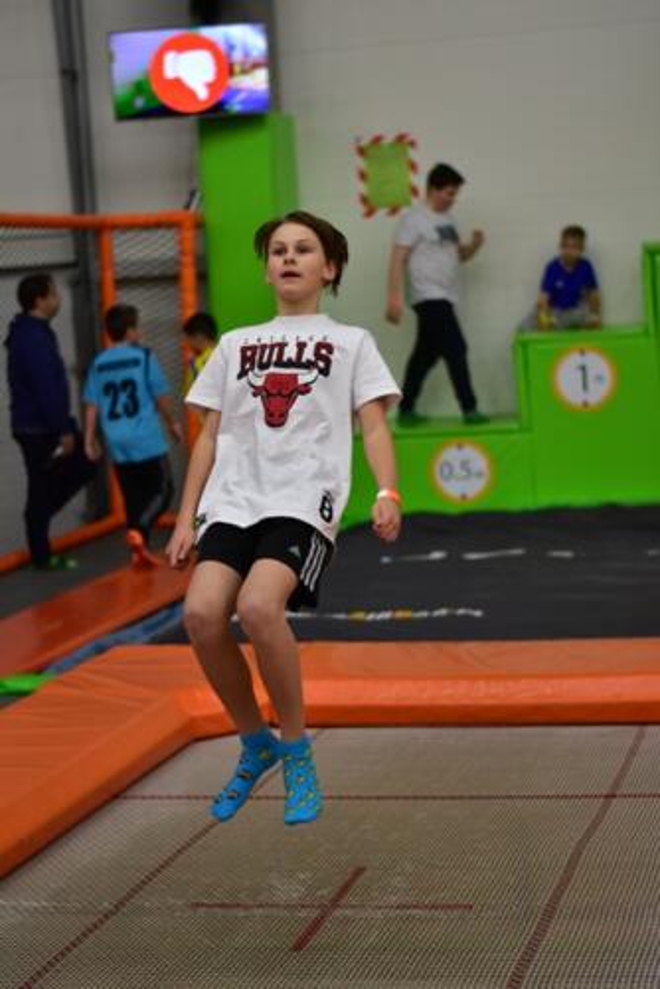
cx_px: 330
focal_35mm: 75
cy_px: 494
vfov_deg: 27.0
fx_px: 2059
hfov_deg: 18.2
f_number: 1.8
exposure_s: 1/500
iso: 1250
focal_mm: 50
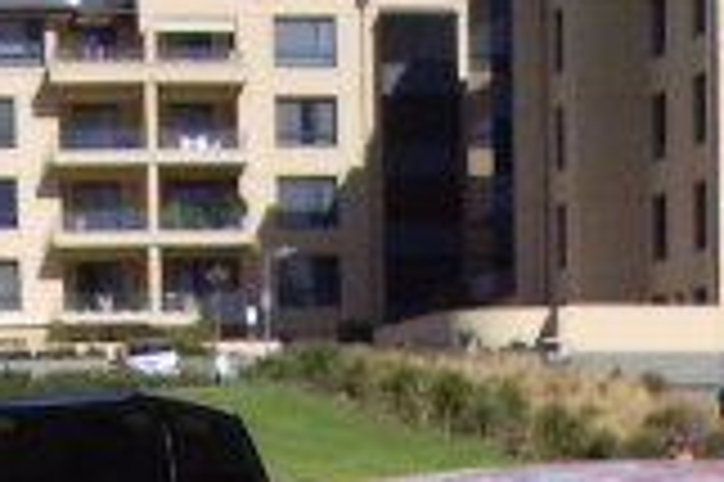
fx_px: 2913
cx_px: 477
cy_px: 1036
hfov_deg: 14.1
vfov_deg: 8.8
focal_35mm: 145
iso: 80
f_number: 4.3
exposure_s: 1/800
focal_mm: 5.8
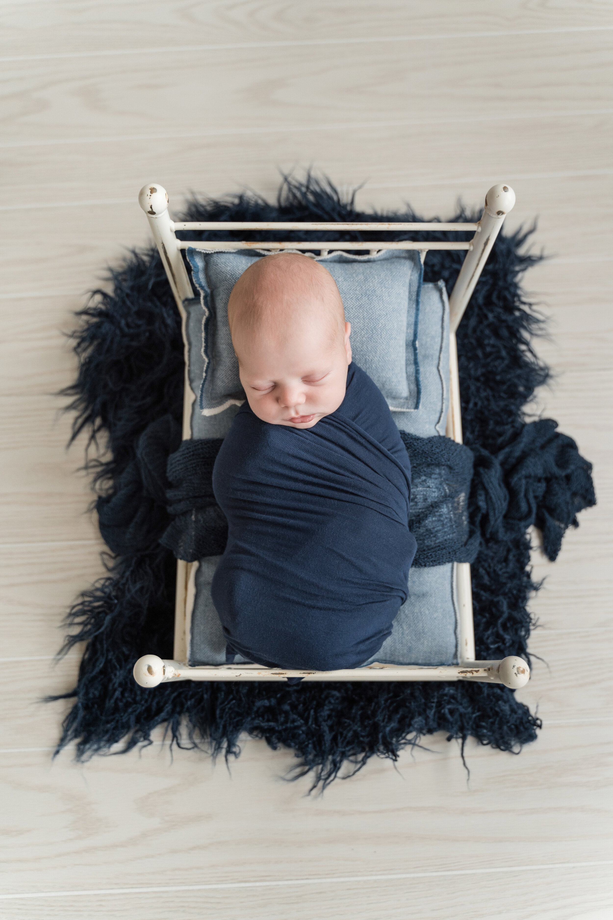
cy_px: 460
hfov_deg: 46.4
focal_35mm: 28
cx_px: 306
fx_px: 715
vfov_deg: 65.5
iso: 640
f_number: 2.8
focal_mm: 28
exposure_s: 1/320
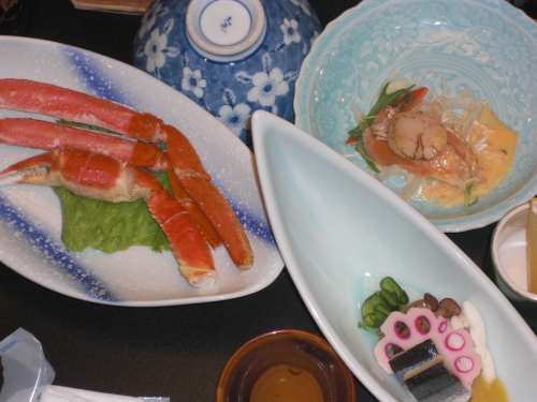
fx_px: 1737
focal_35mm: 112
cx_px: 268
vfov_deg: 13.2
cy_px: 201
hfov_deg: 17.6
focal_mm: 19.6
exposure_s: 1/60
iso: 200
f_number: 5.8
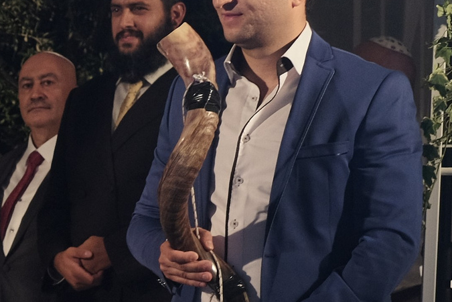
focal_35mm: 201
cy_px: 366
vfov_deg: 6.8
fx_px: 2523
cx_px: -338
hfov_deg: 9.8
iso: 1250
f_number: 3.6
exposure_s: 1/180
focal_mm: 35
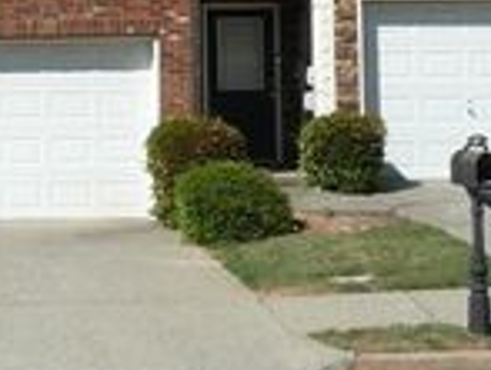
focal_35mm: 95
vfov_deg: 15.4
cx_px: -60
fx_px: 1351
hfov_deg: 19.6
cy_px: 32
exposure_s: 1/320
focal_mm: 4.7
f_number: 8
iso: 100
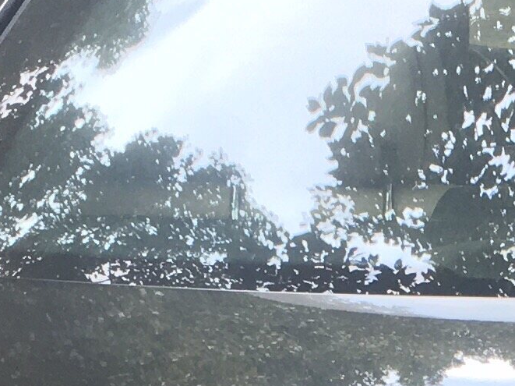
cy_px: 696
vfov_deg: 8.1
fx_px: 2632
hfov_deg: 10.8
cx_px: 718
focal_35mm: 177
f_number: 2.2
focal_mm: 4.15
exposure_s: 1/100
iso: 32
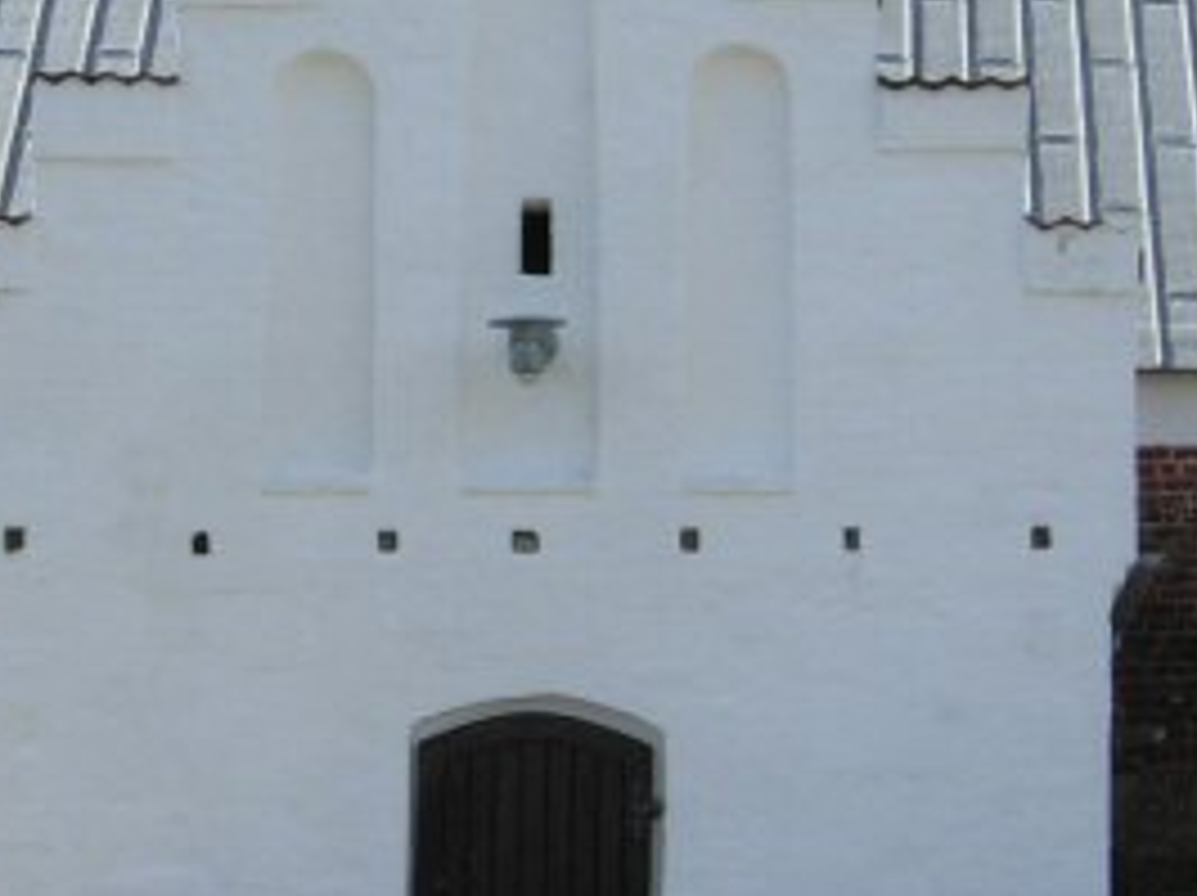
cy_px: 349
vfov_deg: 12.1
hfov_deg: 16.2
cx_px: 522
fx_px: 4215
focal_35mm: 122
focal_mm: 7.5
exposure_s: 1/304
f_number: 6.1
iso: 50
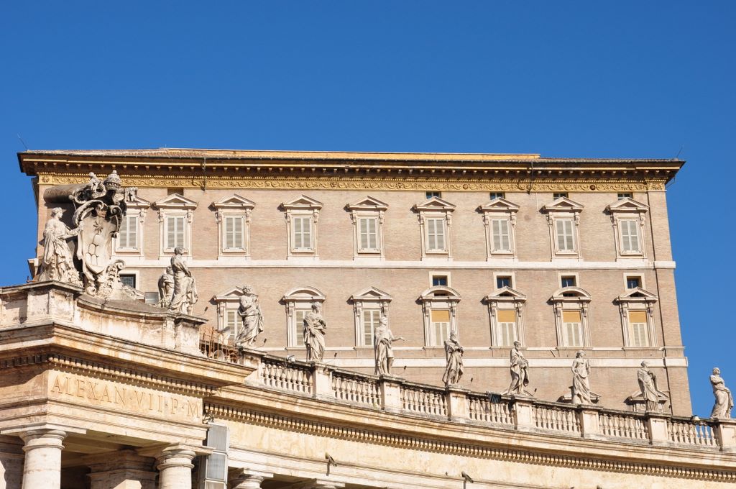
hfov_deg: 27.0
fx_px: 1531
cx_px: 368
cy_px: 244
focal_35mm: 75
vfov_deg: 18.1
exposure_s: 1/400
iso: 200
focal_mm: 50
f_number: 11
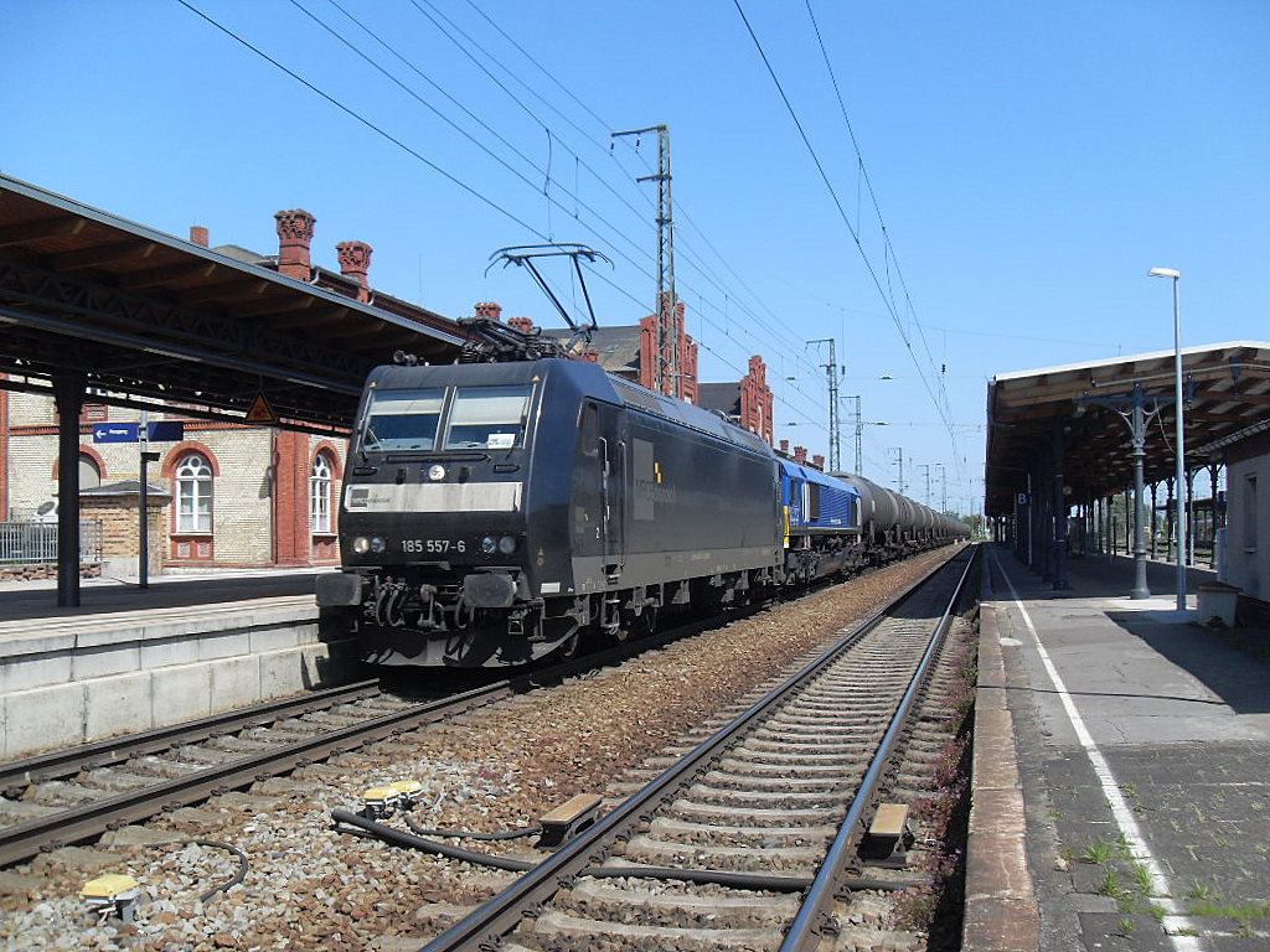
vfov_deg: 41.8
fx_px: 1247
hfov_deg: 54.0
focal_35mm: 34
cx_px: 635
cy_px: 476
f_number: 7
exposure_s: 1/180
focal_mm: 6.3
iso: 80
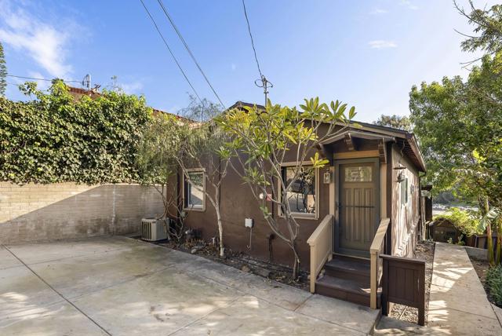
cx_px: 251
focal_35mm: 17
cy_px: 168
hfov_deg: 93.2
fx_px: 237
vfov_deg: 70.6
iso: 500
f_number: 8
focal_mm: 17
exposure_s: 1/250
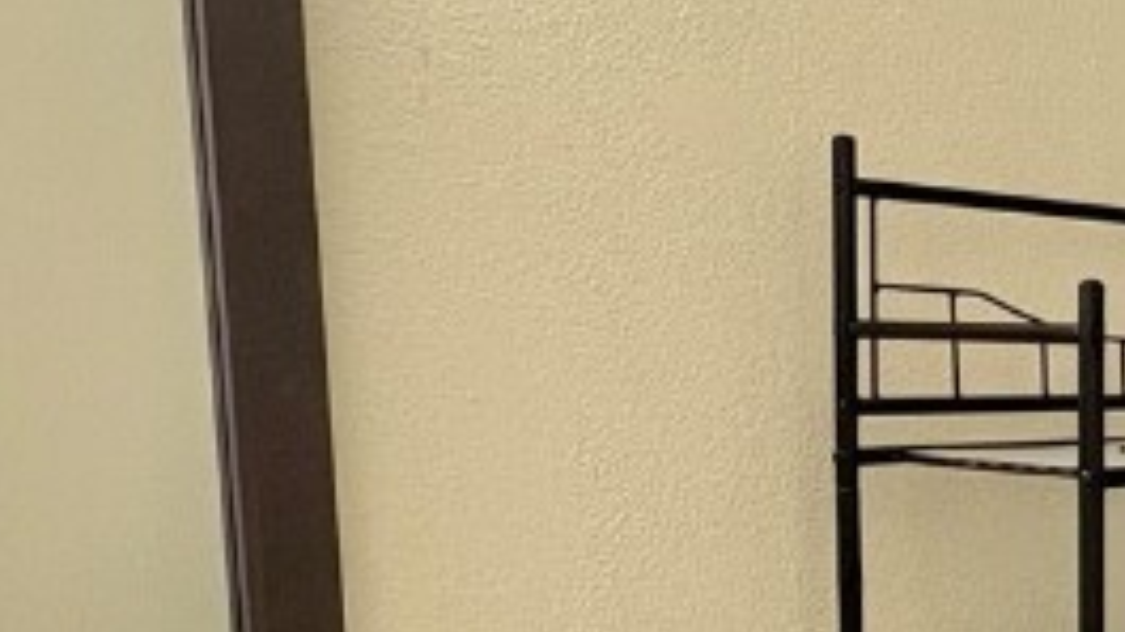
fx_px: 1760
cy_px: 607
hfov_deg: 30.2
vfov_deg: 19.9
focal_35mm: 59
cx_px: 1350
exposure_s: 1/120
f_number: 2.2
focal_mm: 2.22
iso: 200
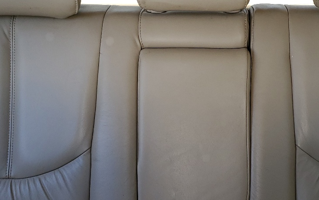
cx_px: 210
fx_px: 530
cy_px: 145
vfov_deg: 21.2
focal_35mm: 61
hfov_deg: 33.2
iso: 50
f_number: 1.5
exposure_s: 1/303
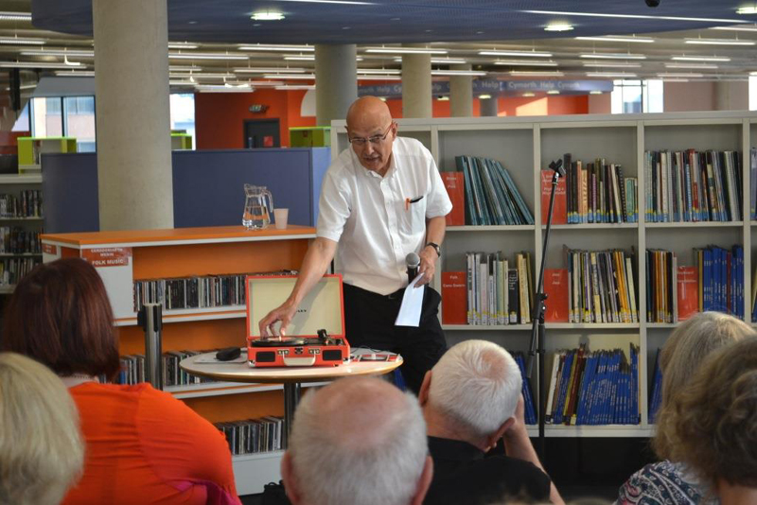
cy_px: 252
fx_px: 1735
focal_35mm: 82
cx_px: 378
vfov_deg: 16.6
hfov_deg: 24.6
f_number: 5.6
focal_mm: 55
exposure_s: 1/50
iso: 400
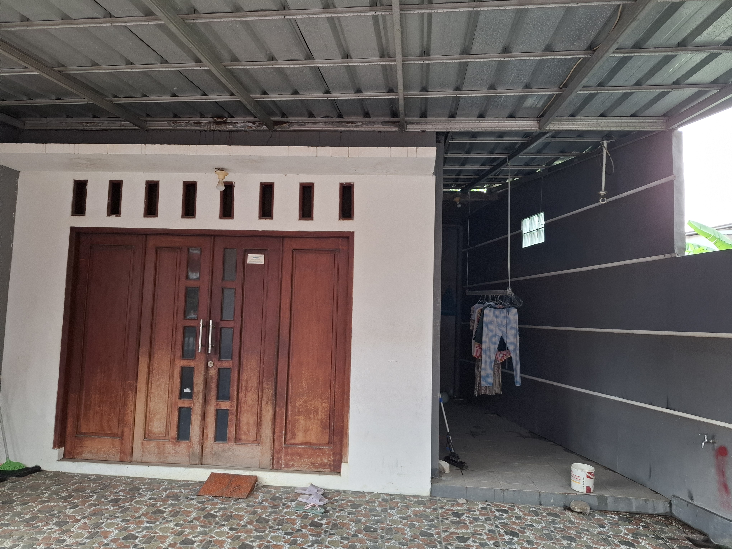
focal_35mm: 23
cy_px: 274
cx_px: 366
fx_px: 486
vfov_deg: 58.9
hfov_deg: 73.9
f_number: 1.8
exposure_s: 1/100
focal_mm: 5.54
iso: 160
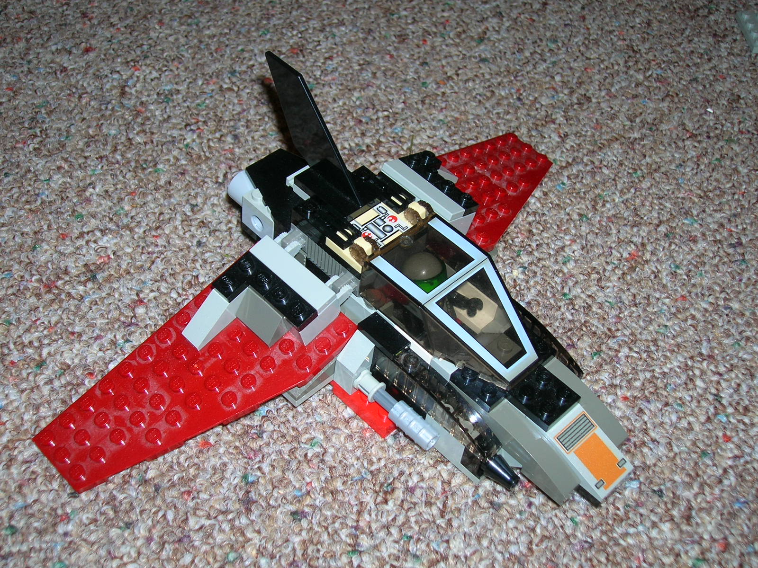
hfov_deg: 41.2
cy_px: 284
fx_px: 1007
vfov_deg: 31.5
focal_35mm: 46
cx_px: 379
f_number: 3.2
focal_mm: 7.7
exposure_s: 1/60.1
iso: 50
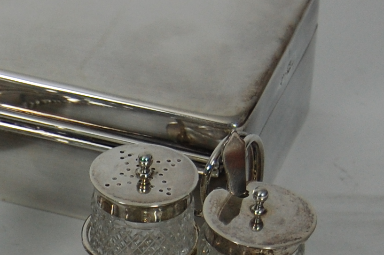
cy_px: 337
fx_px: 2355
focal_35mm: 221
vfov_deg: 6.2
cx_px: -61
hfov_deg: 9.2
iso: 400
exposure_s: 1/100
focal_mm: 40
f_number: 5
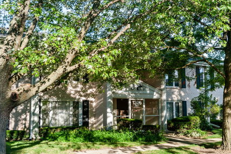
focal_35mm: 45
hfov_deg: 43.6
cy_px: 80
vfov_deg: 29.8
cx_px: 126
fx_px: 289
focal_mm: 40
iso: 200
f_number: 8
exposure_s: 1/125
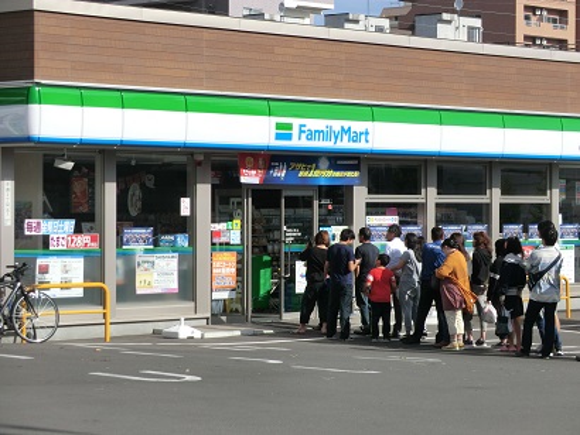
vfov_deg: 14.1
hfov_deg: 18.7
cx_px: 290
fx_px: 1760
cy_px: 218
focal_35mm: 105
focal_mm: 18.8
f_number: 5
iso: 80
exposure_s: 1/500
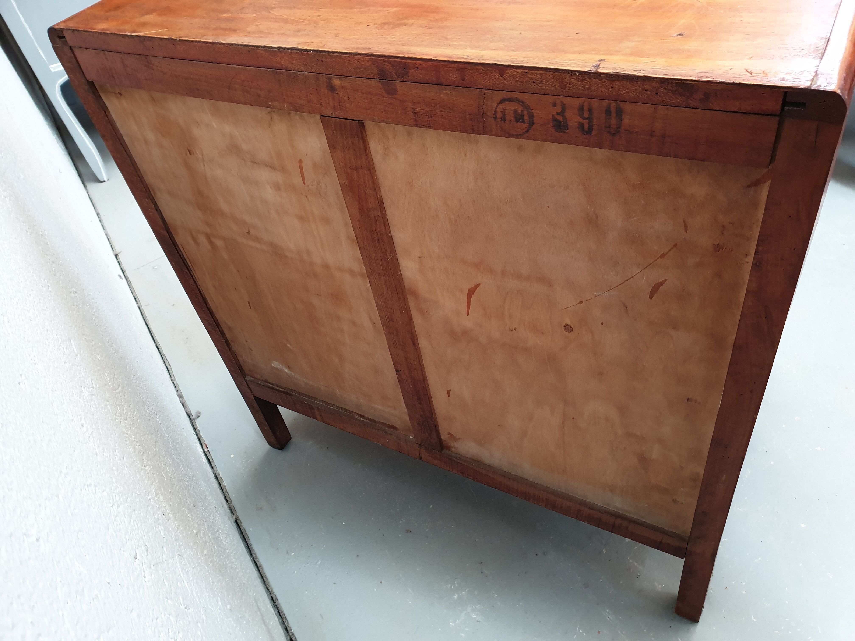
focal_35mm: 26
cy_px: 320
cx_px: 428
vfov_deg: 53.1
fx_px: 642
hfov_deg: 67.3
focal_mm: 4.3
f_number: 2.4
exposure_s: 1/24
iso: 250
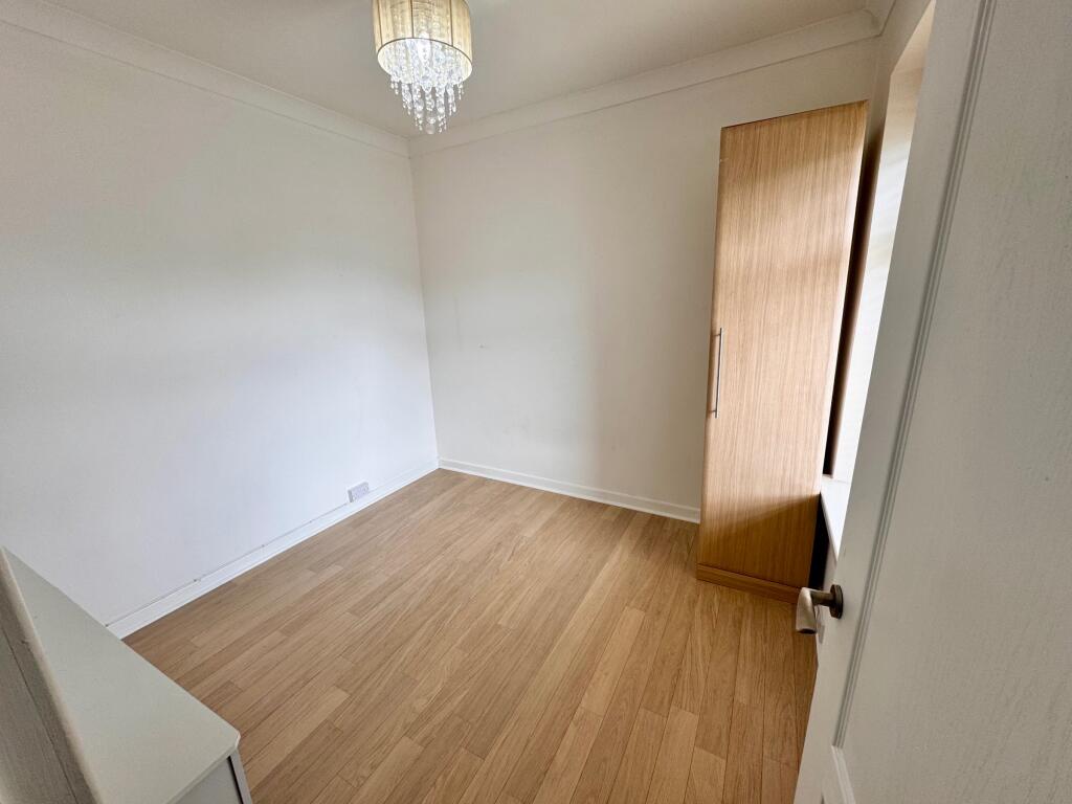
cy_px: 402
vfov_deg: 85.7
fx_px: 434
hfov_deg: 102.1
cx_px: 536
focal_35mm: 14
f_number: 2.2
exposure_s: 1/100
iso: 50
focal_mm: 2.22
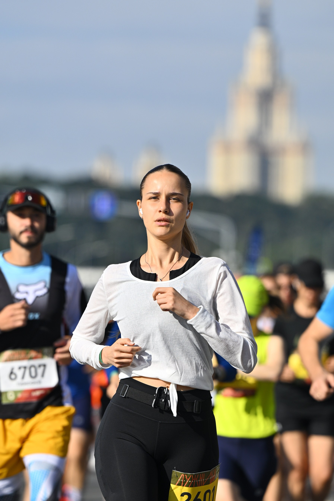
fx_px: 3966
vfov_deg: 7.2
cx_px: 167
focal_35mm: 285
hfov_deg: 4.8
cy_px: 250
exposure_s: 1/2500
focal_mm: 190
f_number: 3.5
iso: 100
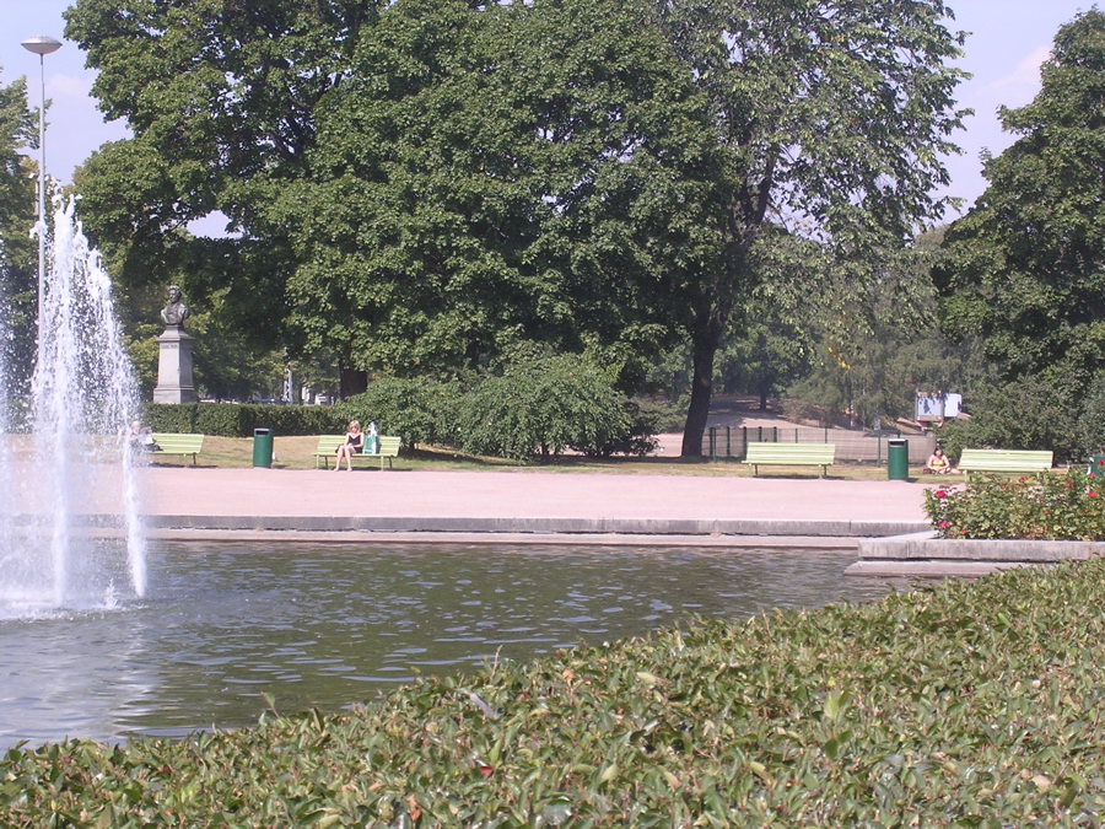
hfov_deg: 17.1
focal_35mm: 115
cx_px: 552
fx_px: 3671
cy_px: 414
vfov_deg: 12.9
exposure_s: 1/222
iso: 100
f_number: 4.9
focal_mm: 17.4
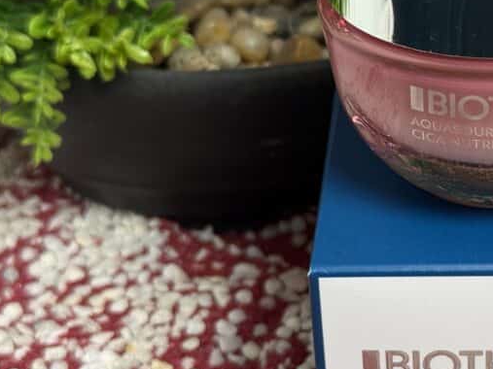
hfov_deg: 19.6
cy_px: 158
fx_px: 1381
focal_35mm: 97
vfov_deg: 15.2
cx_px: 494
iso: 80
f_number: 1.78
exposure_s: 1/50
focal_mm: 6.76
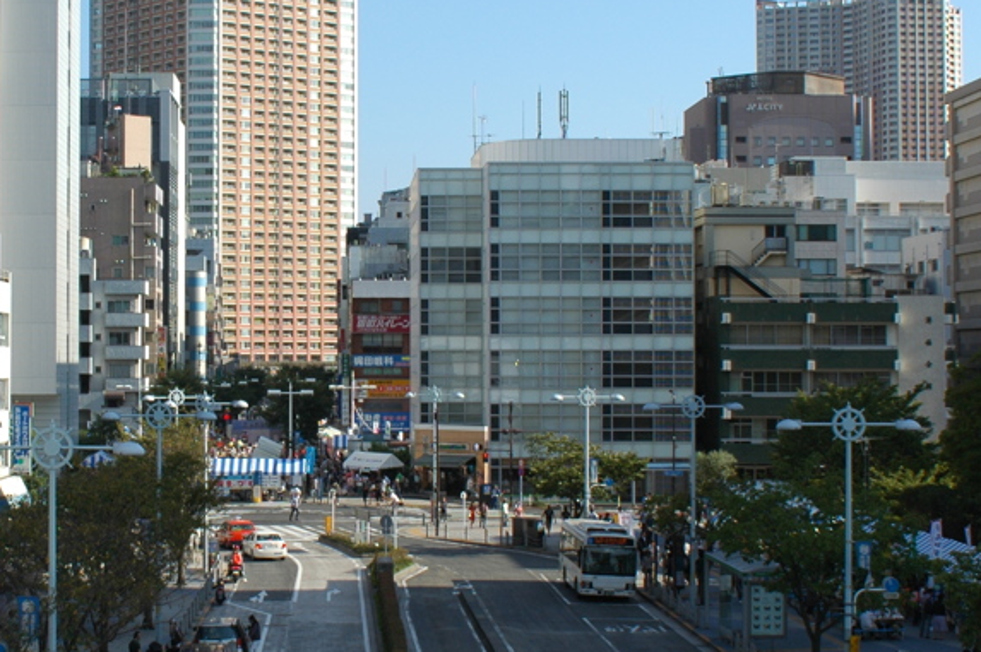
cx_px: 235
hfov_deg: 26.6
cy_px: 298
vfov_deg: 18.1
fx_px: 2042
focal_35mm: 75
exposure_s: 1/250
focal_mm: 28
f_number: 8
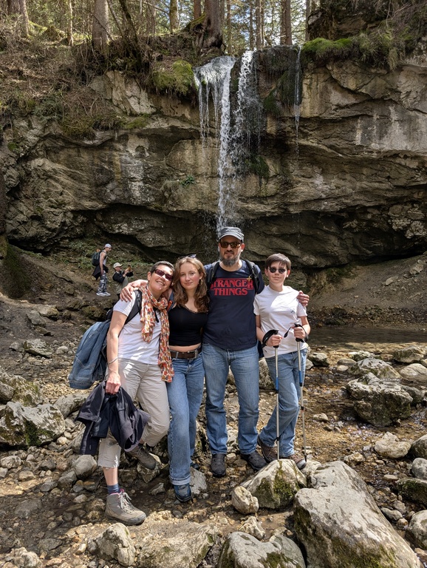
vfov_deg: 71.5
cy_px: 284
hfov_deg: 56.9
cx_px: 214
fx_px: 394
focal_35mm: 24
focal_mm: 6.9
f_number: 1.68
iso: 30
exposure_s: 1/196
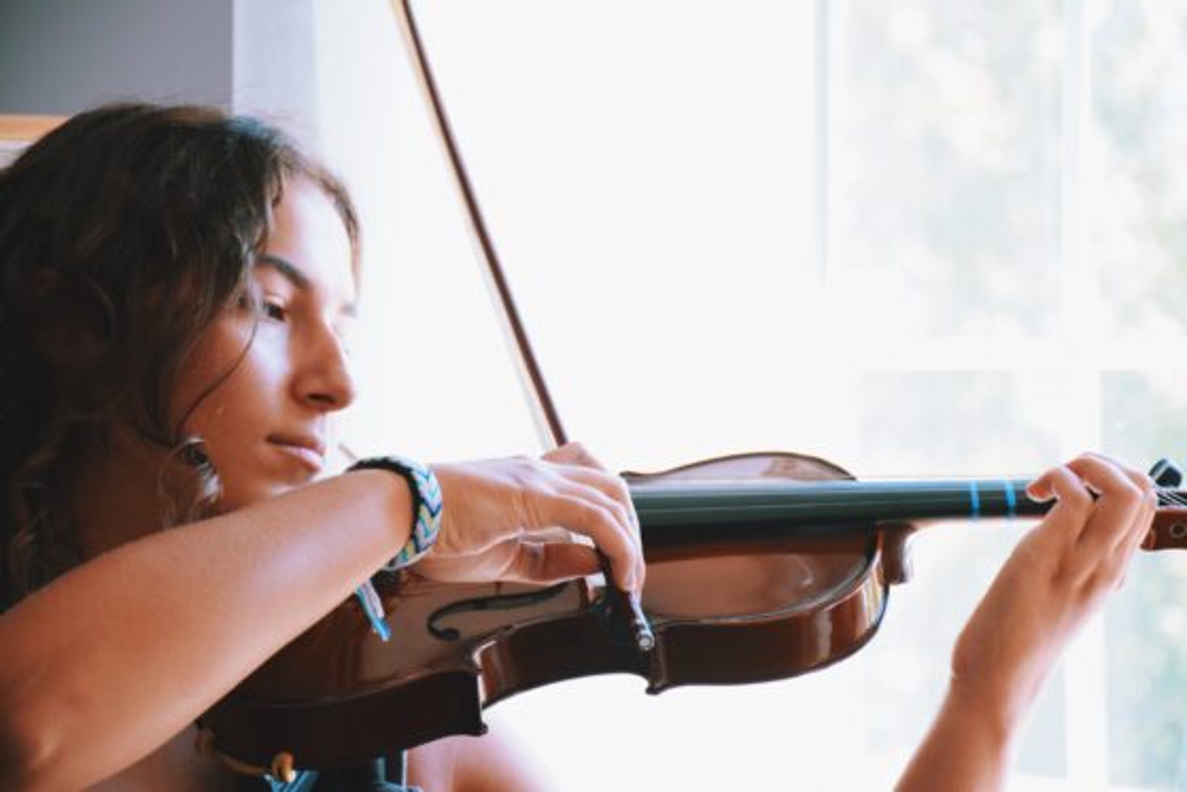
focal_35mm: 142
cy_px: 396
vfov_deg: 9.6
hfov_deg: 14.4
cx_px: 594
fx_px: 4699
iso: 800
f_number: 5.3
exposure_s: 1/100
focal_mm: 95
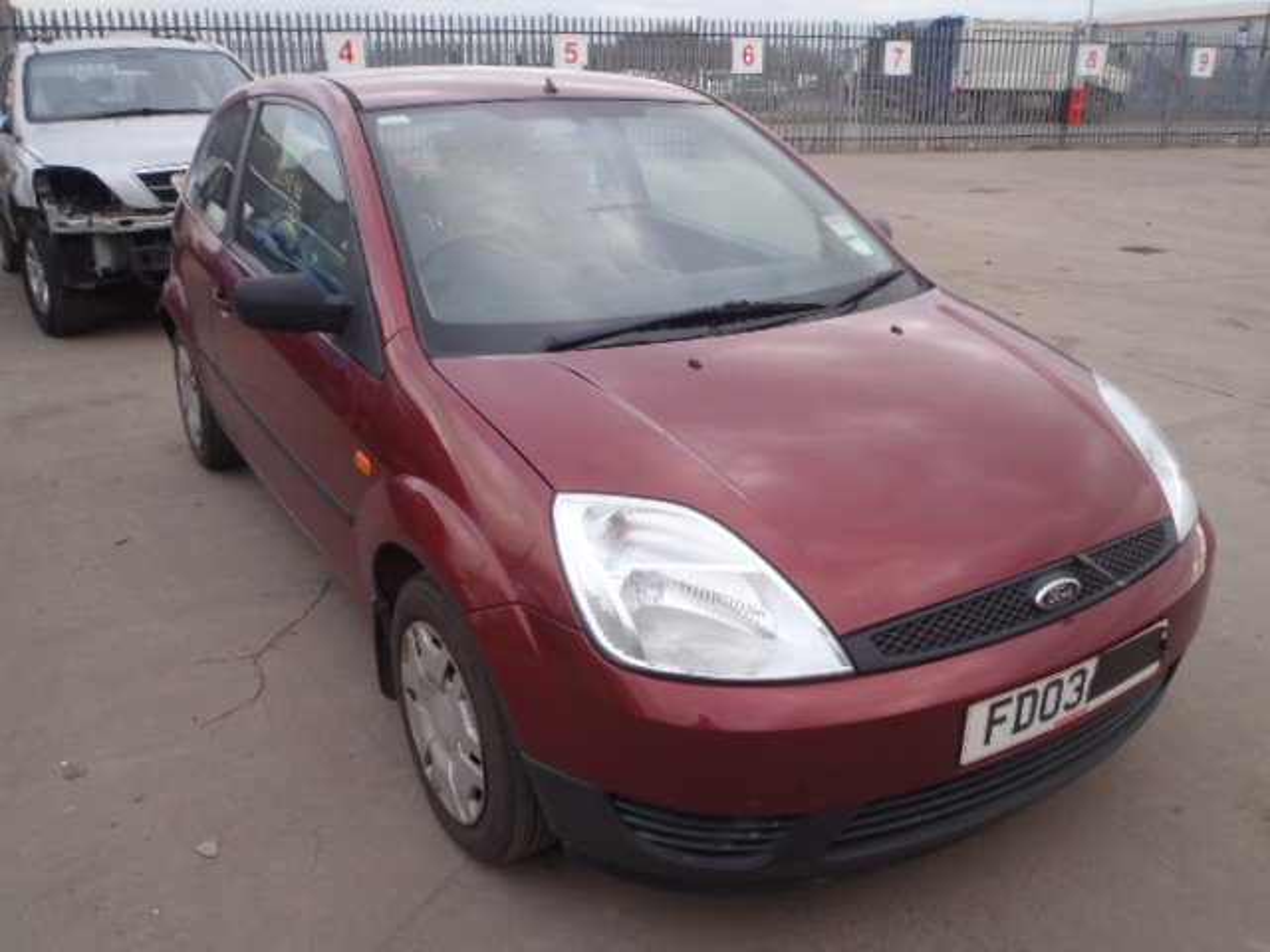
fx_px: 1027
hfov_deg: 63.4
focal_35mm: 28
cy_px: 476
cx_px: 635
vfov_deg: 49.7
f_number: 3.5
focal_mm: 5
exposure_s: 1/80
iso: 80
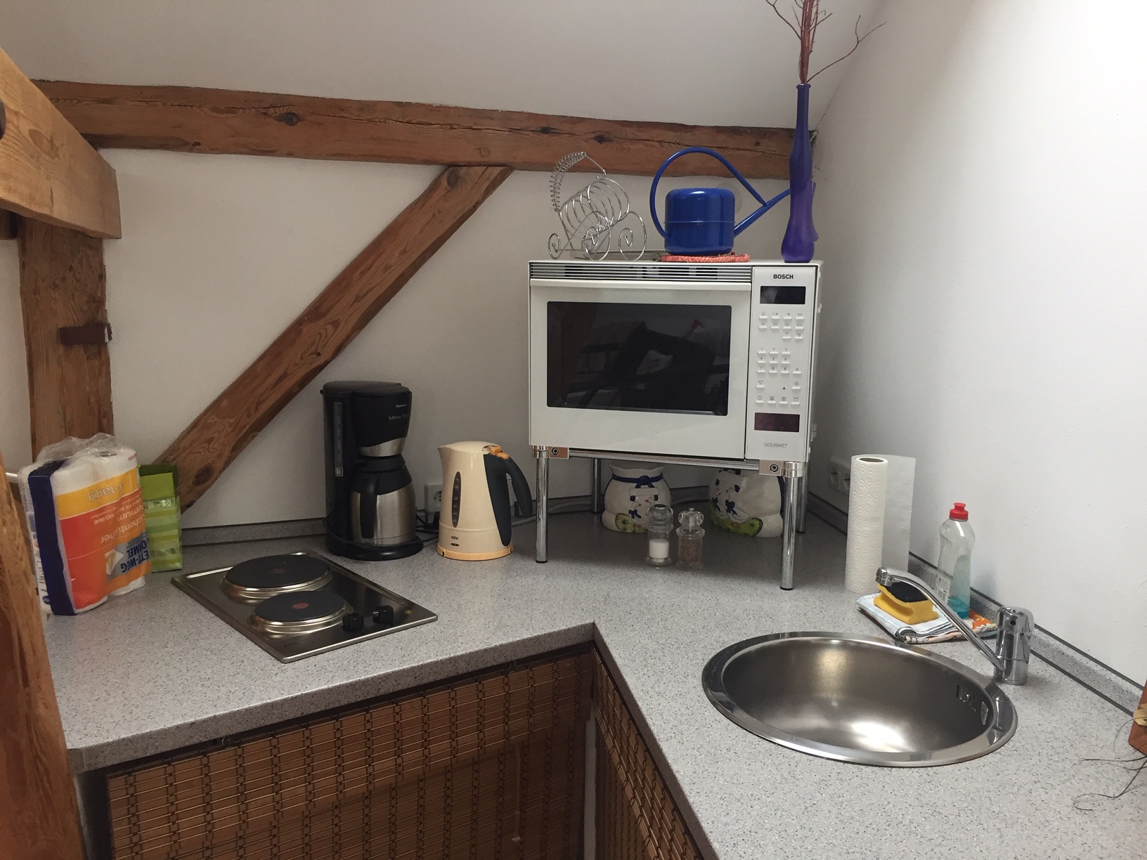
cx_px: 574
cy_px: 430
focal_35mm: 29
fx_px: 961
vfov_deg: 48.2
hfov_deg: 61.7
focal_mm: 4.15
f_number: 2.2
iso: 125
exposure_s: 1/33
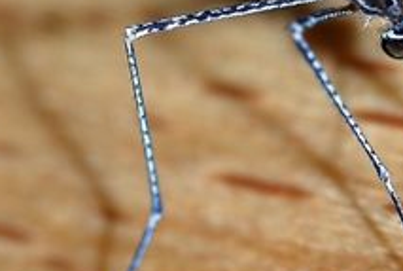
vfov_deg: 3.9
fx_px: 3949
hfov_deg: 5.8
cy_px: 40
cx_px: 359
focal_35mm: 352
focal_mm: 100
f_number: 11
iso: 100
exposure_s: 1/60
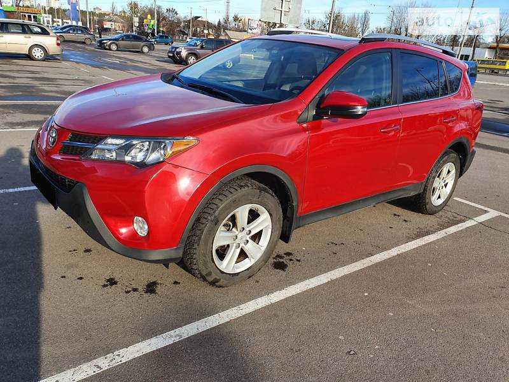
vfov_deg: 53.1
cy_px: 191
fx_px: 382
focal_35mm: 26
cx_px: 254
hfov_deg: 67.3
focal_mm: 4.3
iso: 50
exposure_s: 1/634
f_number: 2.4
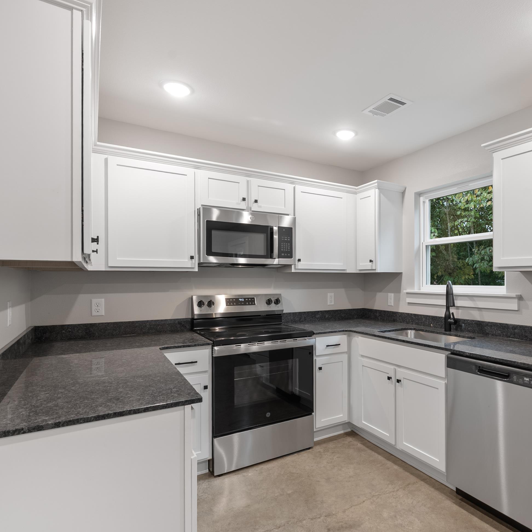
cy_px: 274
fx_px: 365
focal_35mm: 21
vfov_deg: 72.1
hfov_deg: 70.3
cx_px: 349
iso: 250
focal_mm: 16
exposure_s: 1.6
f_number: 9
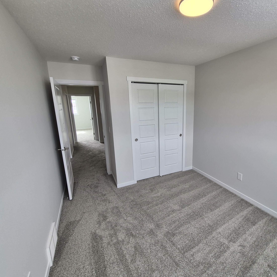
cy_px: 142
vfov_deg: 87.4
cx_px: 163
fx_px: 145
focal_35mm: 16
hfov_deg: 86.6
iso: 64
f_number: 2.2
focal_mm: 1.74
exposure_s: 1/120
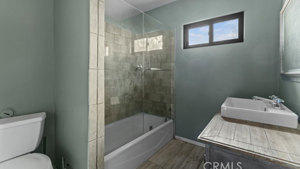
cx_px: 150
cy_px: 71
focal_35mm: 16
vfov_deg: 66.7
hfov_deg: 99.4
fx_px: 127
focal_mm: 10
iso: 200
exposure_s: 4
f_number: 4
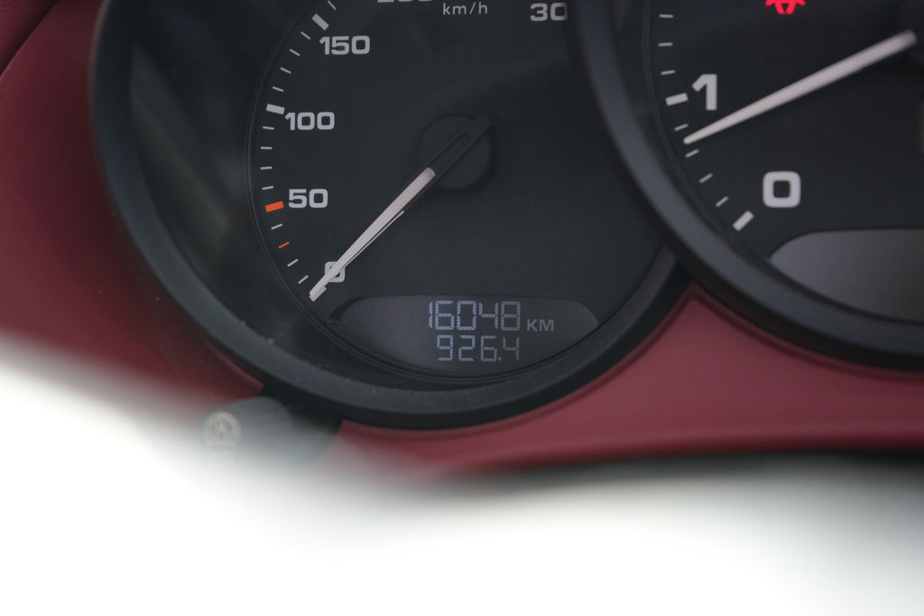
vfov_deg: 19.4
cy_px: 308
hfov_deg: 28.9
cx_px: 462
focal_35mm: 70
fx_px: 1796
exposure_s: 1/40
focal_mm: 70
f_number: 5.6
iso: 125
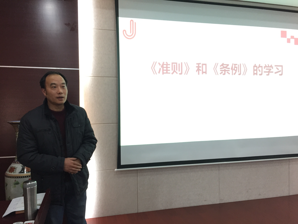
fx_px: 250
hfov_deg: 61.7
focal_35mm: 29
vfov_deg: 48.2
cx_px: 149
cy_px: 112
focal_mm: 4.15
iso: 125
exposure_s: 1/30
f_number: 2.2
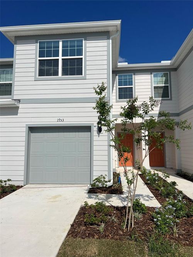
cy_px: 128
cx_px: 96
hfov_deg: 53.0
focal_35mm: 26
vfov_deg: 67.3
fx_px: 193
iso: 50
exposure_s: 1/14286
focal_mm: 5.7
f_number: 1.5
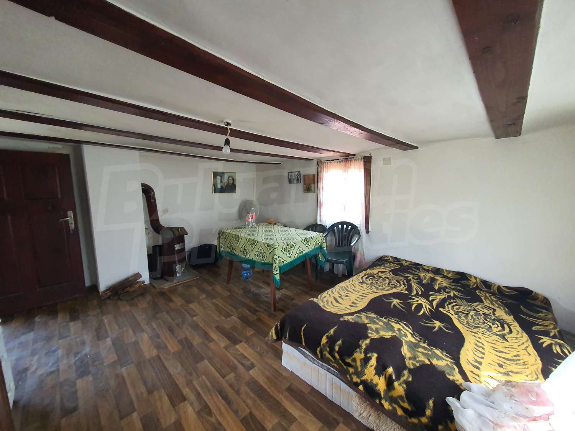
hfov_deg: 106.2
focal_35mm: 13
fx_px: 216
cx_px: 288
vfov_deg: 89.9
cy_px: 216
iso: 200
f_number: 2.2
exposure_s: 1/50
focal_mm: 1.8
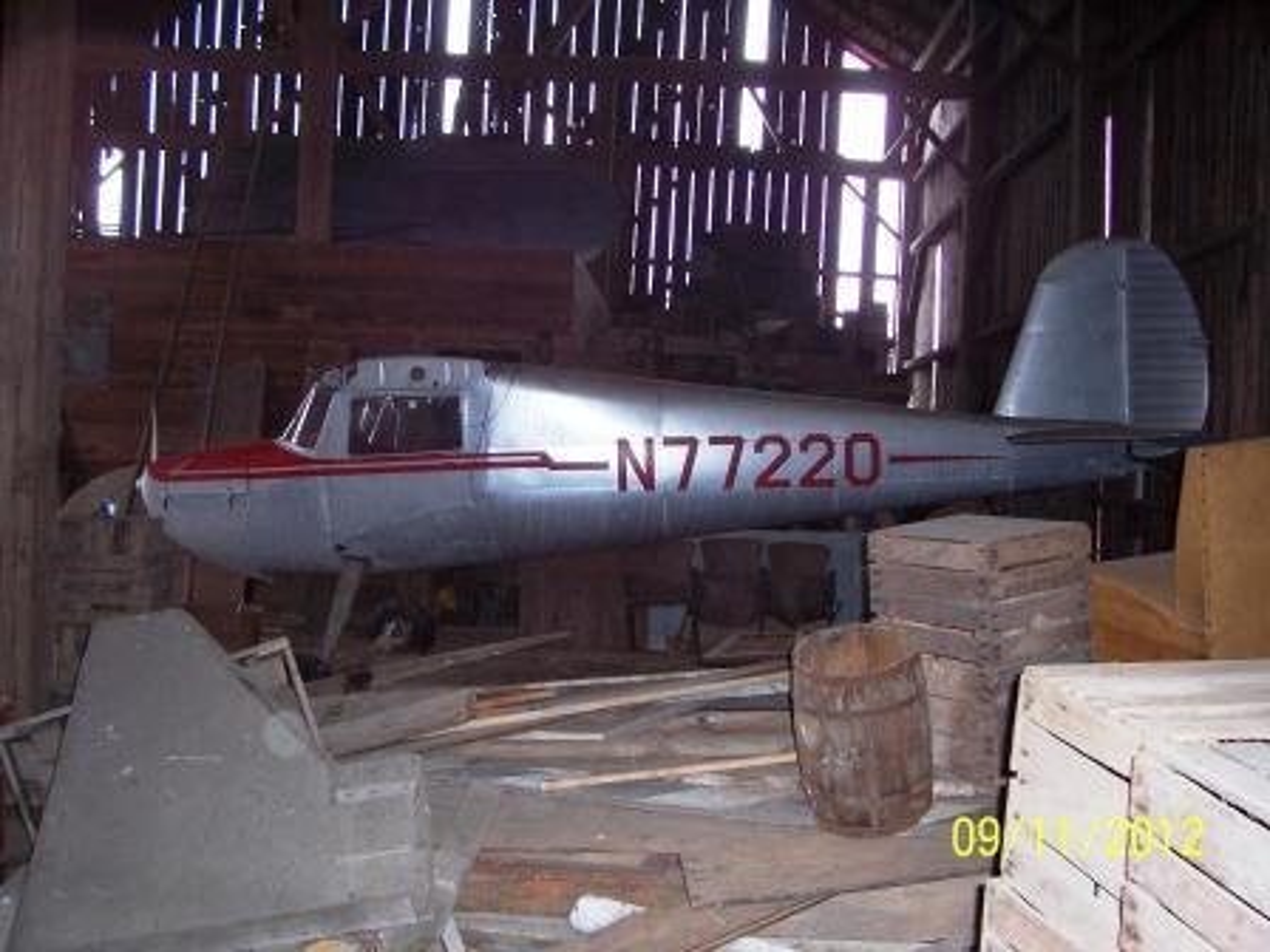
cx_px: 635
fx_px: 1247
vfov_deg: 41.8
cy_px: 476
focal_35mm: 34
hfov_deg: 54.0
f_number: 2.7
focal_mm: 5.6
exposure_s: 1/60
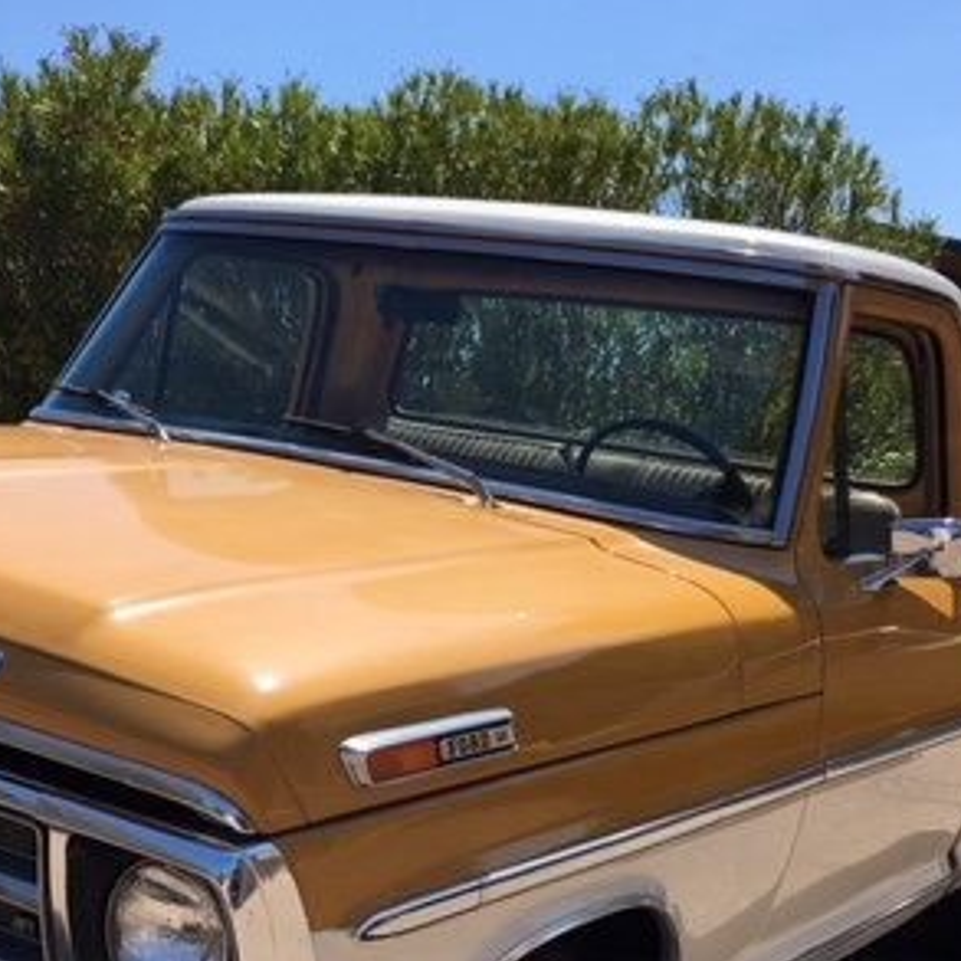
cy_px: 705
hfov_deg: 30.3
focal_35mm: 56
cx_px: 325
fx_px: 1759
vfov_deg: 30.1
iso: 25
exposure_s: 1/1748
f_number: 2.2
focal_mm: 4.15
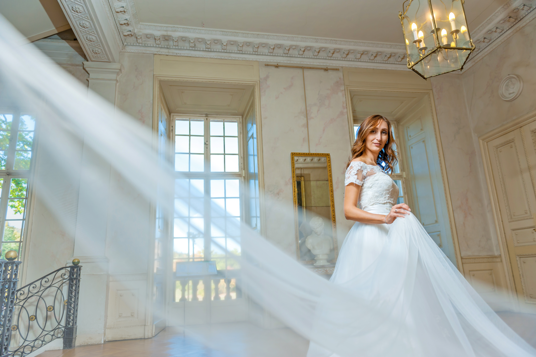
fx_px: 357
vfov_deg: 53.1
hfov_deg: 73.8
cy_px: 178
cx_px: 268
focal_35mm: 24
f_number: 3.2
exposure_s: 1/250
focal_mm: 24
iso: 100
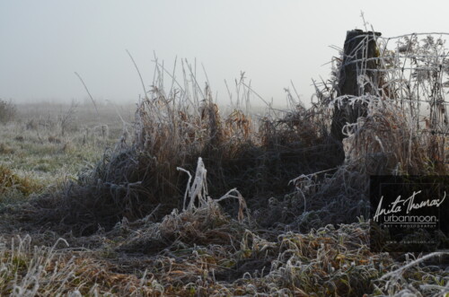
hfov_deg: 26.0
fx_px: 971
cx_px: 224
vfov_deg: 17.4
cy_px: 148
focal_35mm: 78
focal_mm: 52
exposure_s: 1/100
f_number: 11
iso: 200
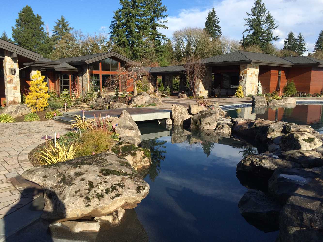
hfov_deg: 61.7
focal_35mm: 29
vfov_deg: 48.2
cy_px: 121
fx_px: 271
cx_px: 162
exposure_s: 1/1709
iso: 32
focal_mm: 4.15
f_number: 2.2
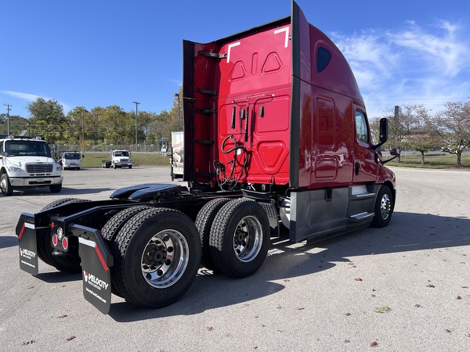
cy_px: 176
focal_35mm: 26
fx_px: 353
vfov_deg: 53.1
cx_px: 235
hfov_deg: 67.3
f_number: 1.5
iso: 50
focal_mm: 5.7
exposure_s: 1/2632
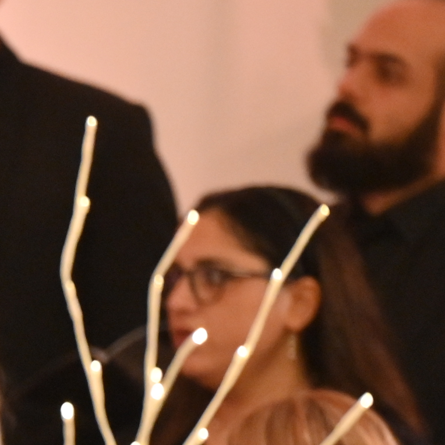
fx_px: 14646
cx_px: -560
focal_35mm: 1007
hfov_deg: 1.7
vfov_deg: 1.7
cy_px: 586
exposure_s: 1/320
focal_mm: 200
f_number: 3.2
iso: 3200
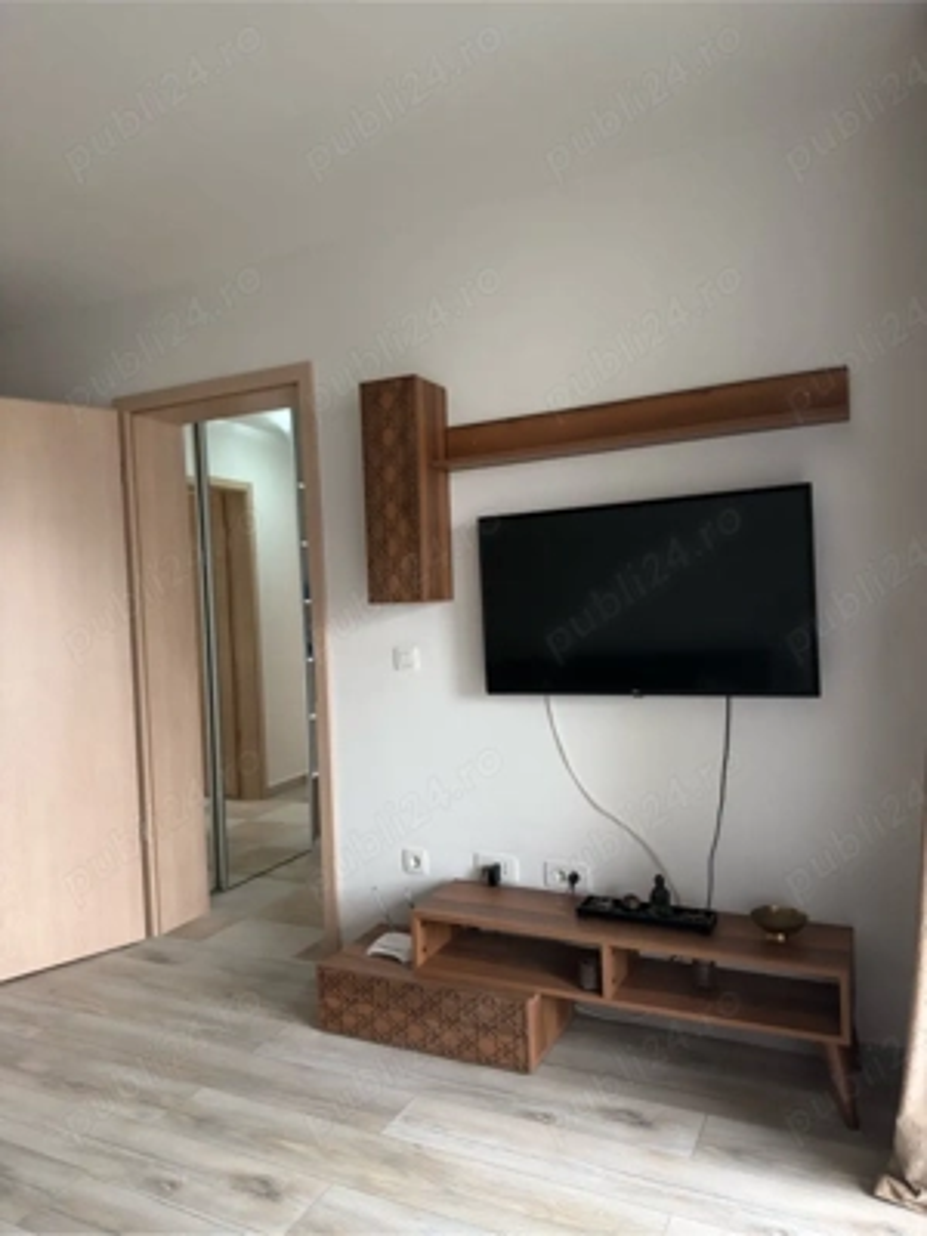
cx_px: 464
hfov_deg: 56.8
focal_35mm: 24
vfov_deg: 71.6
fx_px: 857
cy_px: 618
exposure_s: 1/60
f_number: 1.78
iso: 160
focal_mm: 6.76
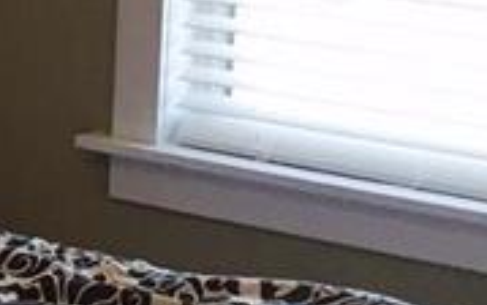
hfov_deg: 10.6
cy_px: 106
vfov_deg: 7.5
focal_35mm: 176
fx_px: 2337
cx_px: -571
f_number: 2.2
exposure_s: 1/30
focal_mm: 4.15
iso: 32
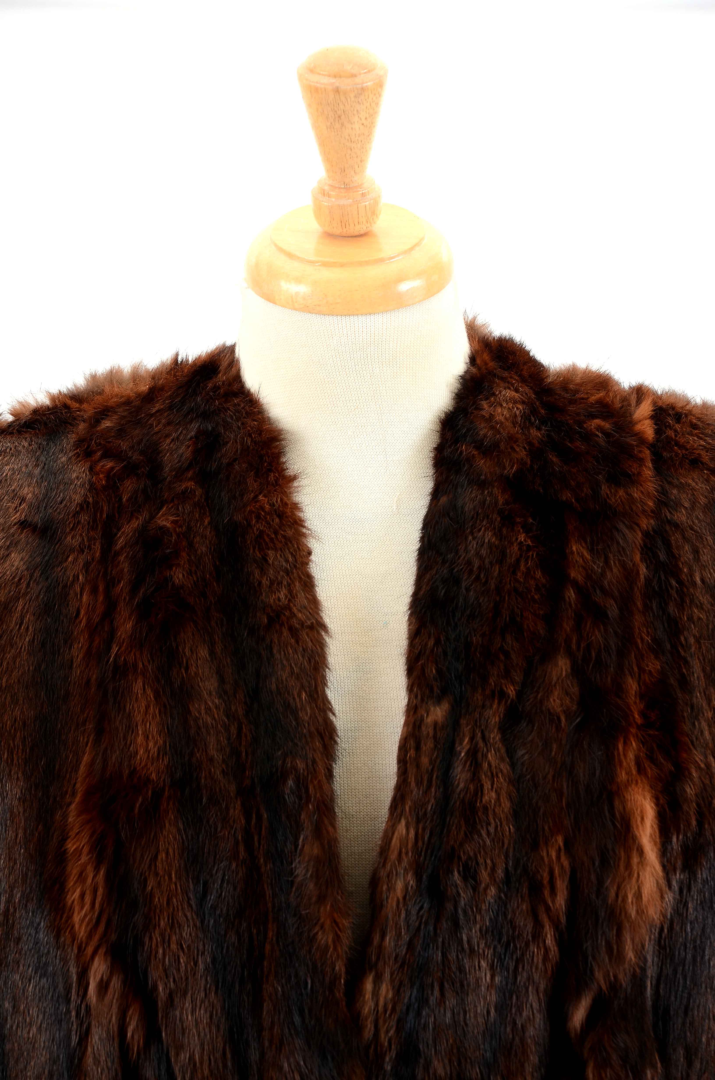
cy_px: 540
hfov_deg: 8.7
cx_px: 358
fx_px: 4713
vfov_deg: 13.1
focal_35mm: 158
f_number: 7.1
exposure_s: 1/80
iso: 160
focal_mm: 105
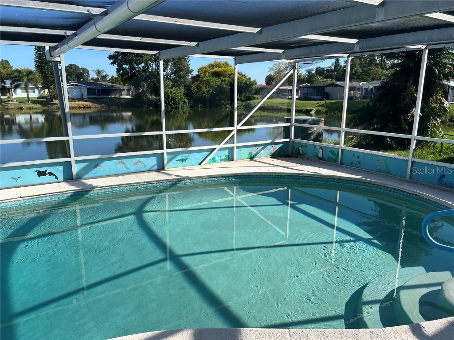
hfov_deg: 67.3
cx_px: 227
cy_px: 170
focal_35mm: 26
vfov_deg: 53.1
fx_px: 341
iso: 50
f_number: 1.5
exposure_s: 1/2252
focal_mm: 5.7
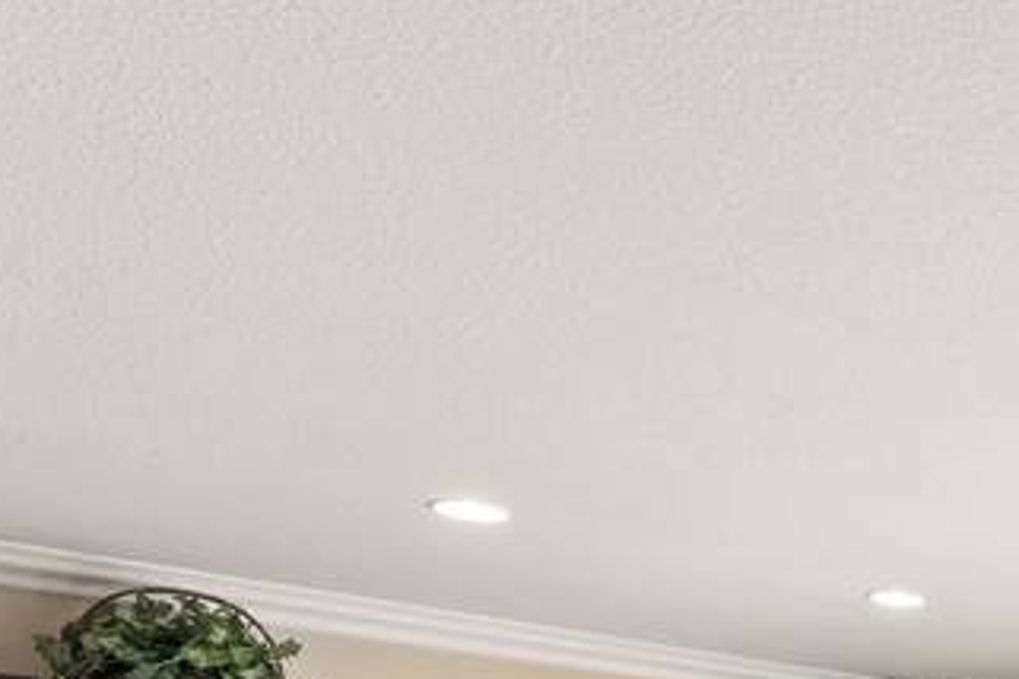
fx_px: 1443
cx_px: 1403
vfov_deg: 22.2
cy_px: 996
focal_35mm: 51
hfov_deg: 29.3
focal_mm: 16
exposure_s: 1/6
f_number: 8
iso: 500
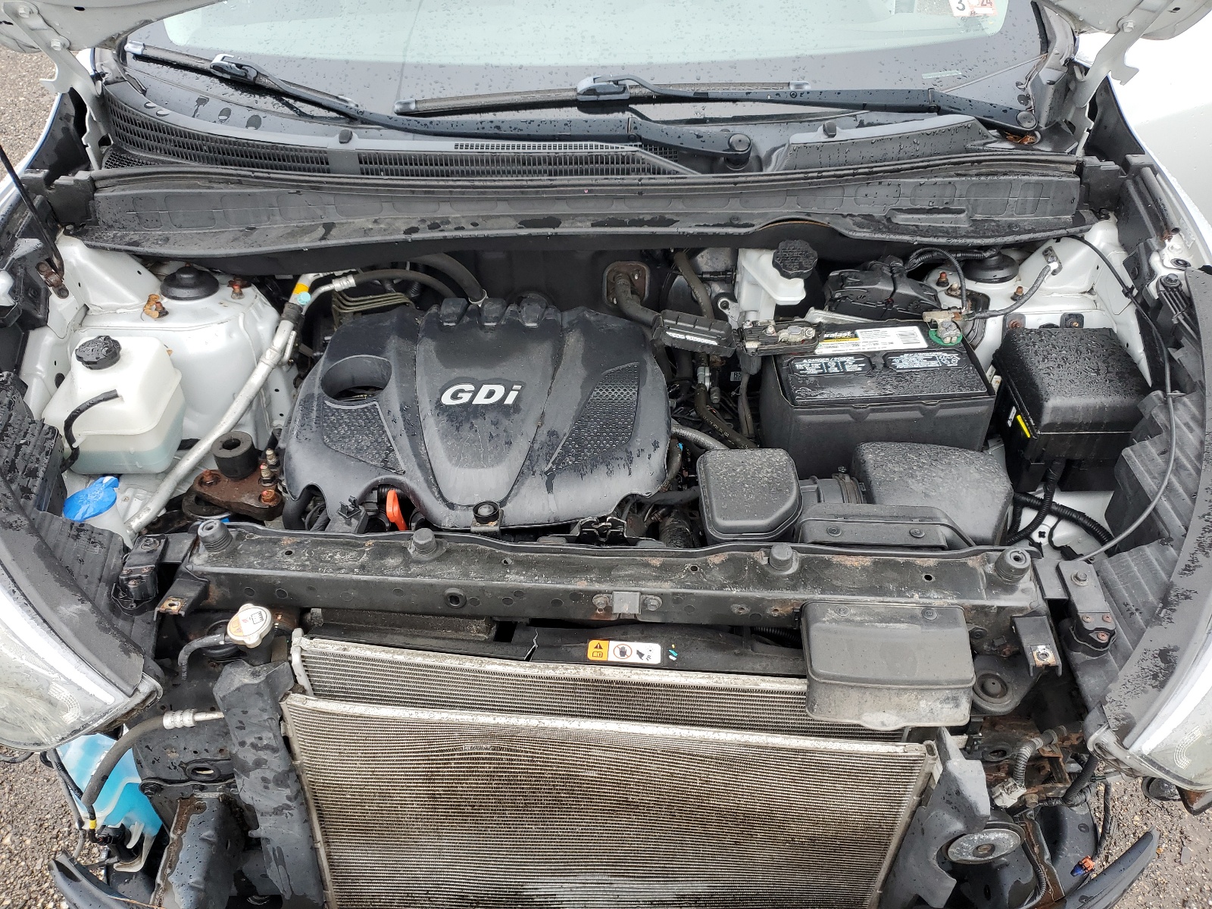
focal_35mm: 26
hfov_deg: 67.3
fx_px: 910
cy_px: 454
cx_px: 606
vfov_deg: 53.1
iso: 50
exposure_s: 1/333
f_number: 1.5
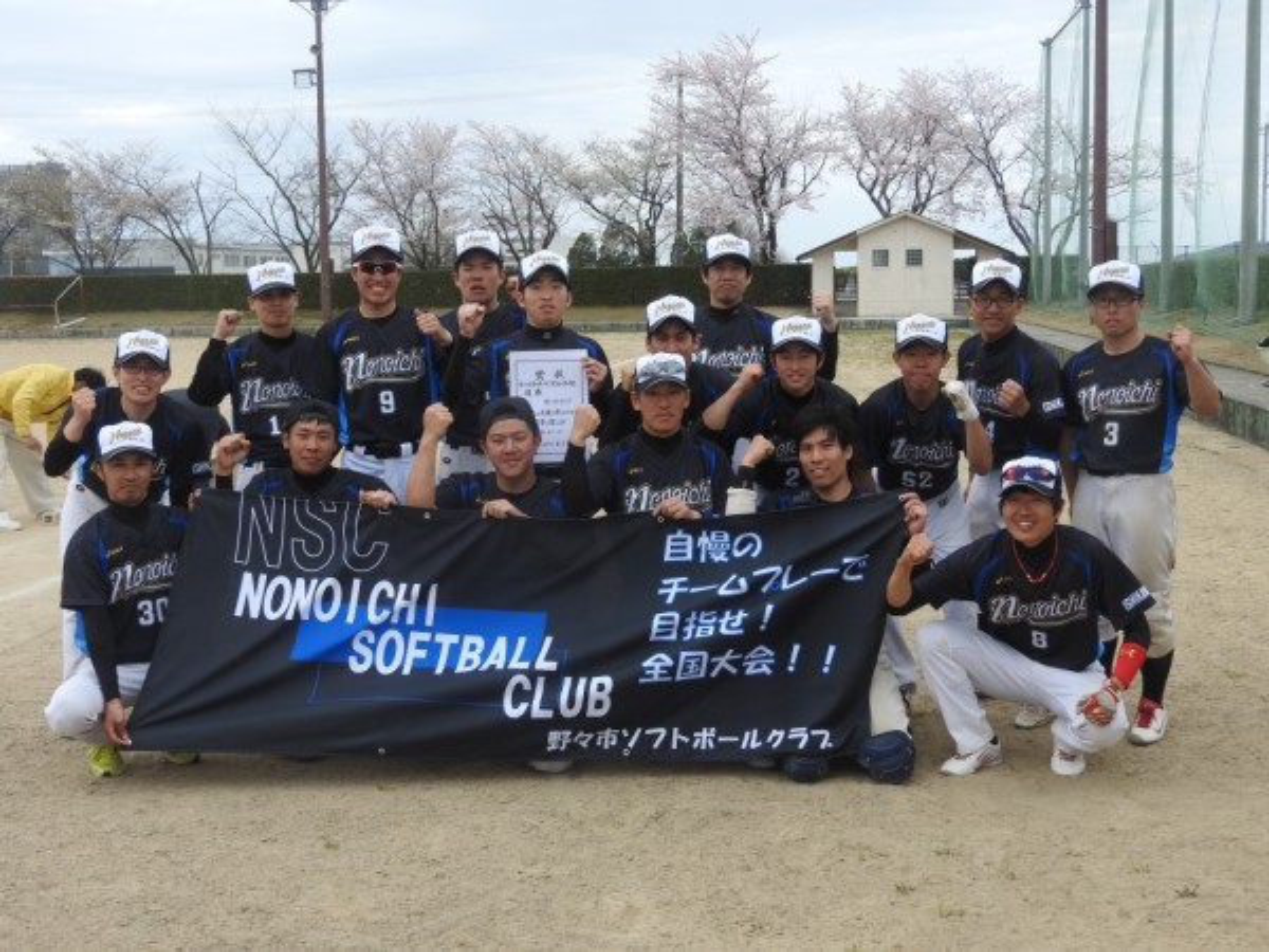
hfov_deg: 38.2
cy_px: 476
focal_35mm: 50
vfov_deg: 29.1
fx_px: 1833
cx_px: 634
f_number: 4
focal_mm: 9
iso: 100
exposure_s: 1/500
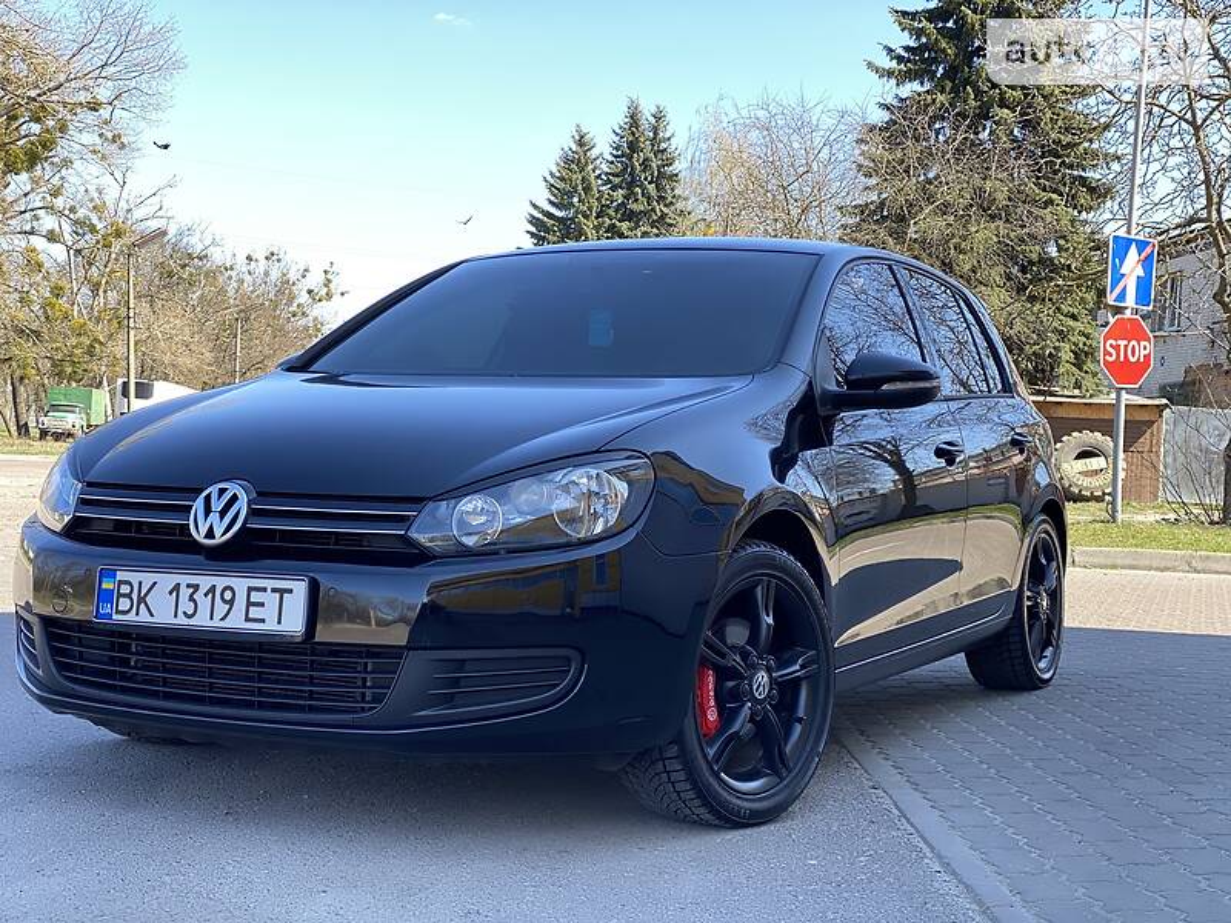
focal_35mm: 52
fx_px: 1849
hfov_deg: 36.8
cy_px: 462
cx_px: 616
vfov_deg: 28.0
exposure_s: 1/122
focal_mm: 6
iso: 25
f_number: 2
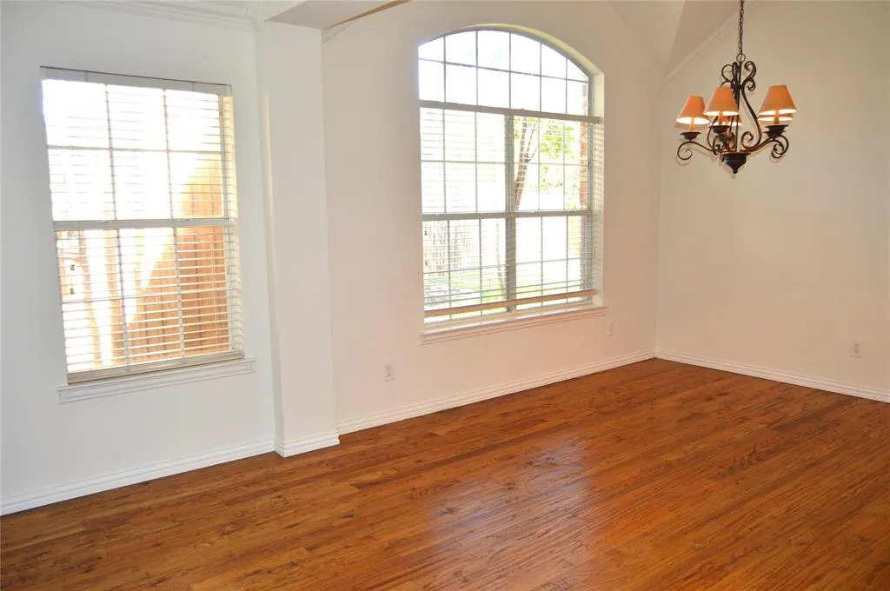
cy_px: 296
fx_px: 667
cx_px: 445
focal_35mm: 27
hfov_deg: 67.4
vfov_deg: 47.8
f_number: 4
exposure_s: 1/100
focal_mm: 18
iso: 400
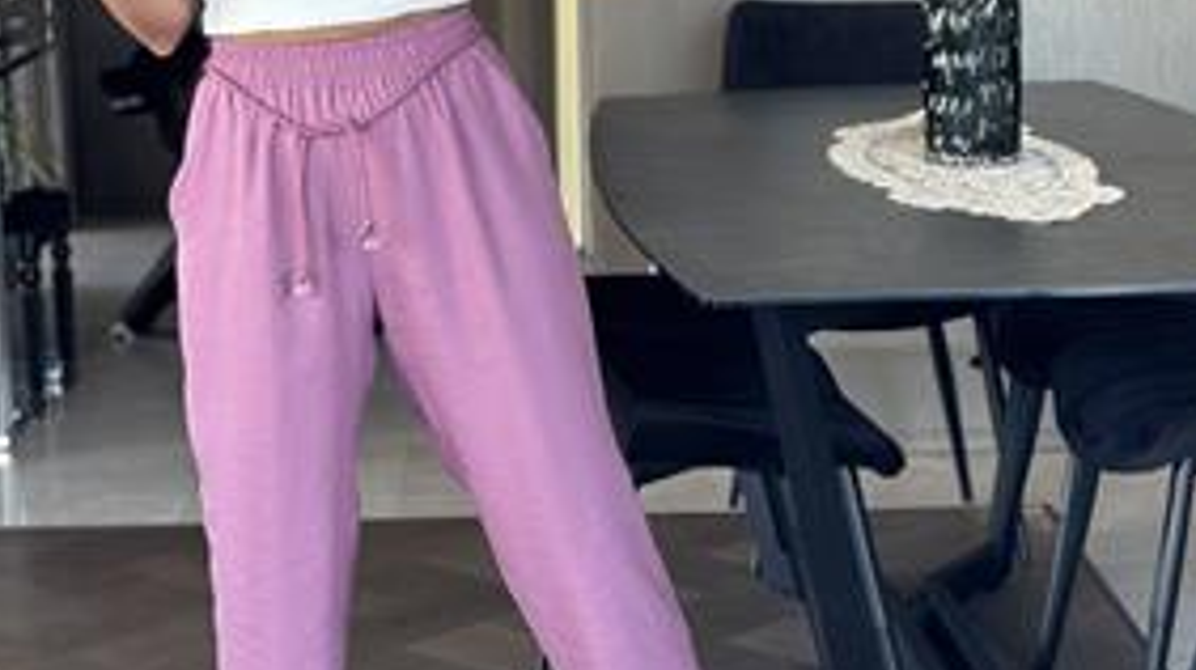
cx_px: 433
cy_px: 208
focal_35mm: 94
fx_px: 2978
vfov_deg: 12.8
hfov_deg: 22.6
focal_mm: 6.86
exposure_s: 1/81
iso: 125
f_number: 1.78
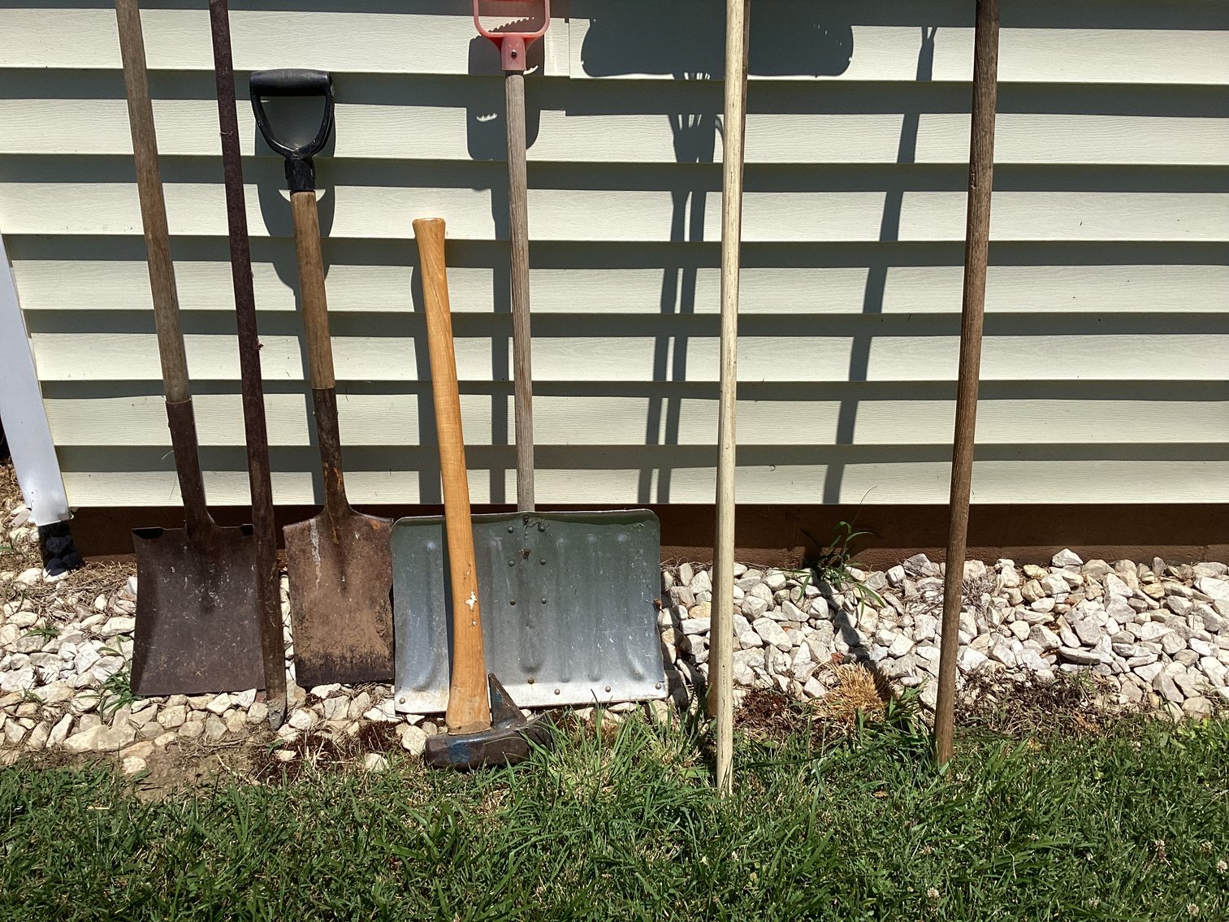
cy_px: 461
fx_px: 1101
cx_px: 614
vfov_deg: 45.4
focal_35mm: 31
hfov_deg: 58.3
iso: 25
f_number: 2.4
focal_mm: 3.3
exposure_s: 1/2262
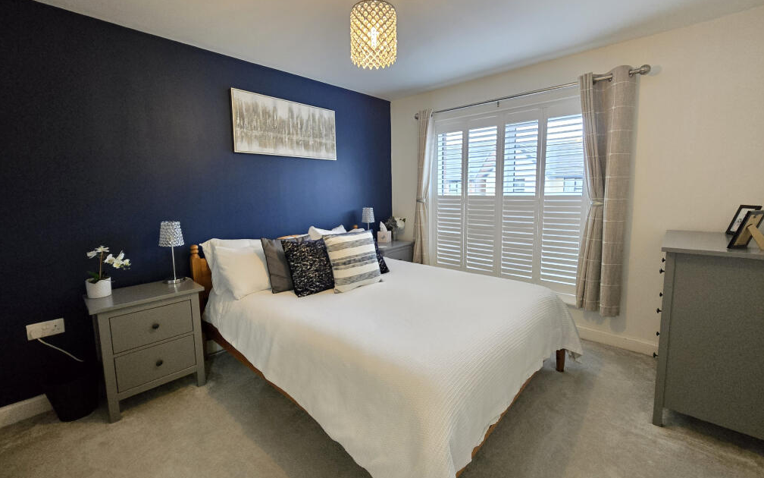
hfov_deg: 105.3
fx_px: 292
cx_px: 387
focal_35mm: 14
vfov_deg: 78.6
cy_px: 234
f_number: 2.2
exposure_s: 1/33.3
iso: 1250
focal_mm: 2.2
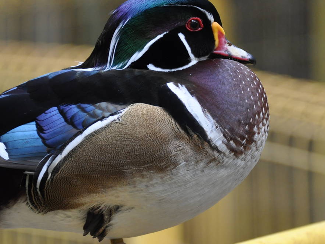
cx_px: 136
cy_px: 107
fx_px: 4036
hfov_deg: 4.6
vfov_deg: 3.5
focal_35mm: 430
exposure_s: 1/200
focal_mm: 165
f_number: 5.6
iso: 1000
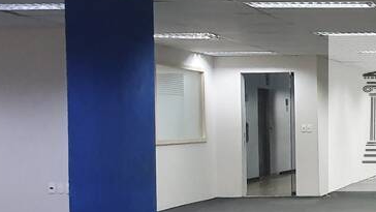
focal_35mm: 56
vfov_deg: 21.5
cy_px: 114
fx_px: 558
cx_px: 514
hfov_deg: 28.7
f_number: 2.2
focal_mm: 1.8
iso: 320
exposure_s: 1/60
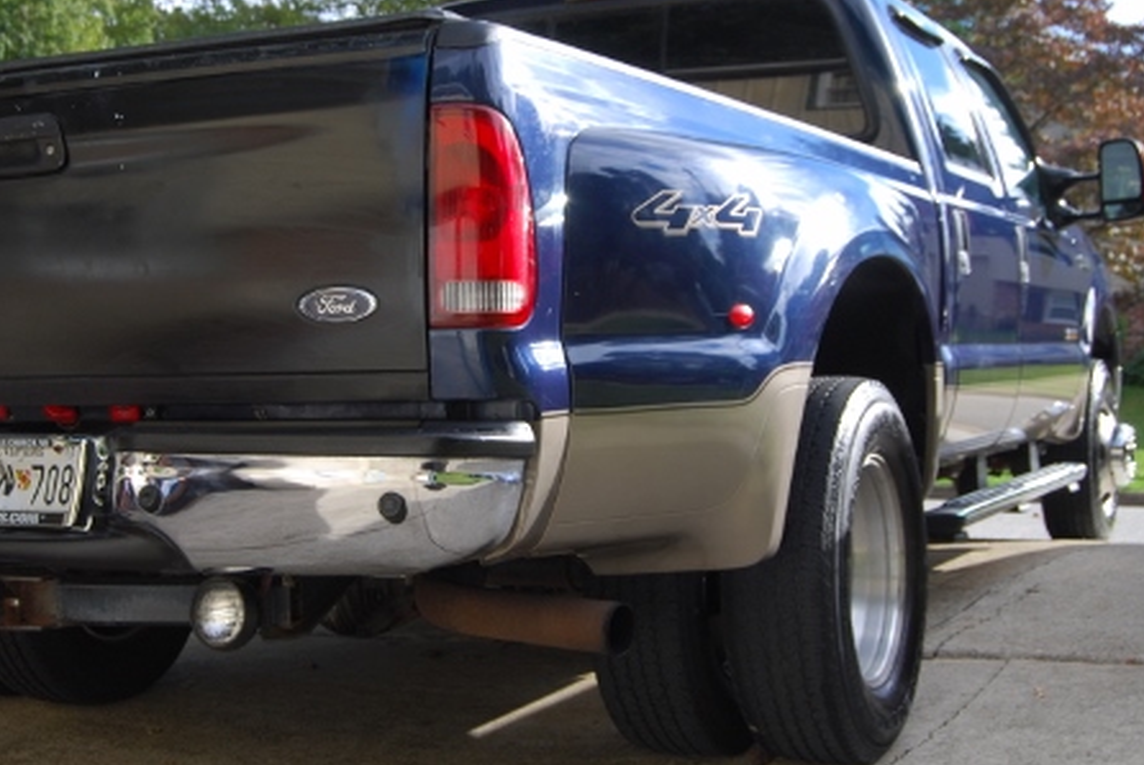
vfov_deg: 24.2
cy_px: 313
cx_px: 436
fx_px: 1781
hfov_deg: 35.4
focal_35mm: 56
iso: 200
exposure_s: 1/200
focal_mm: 26
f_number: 7.1
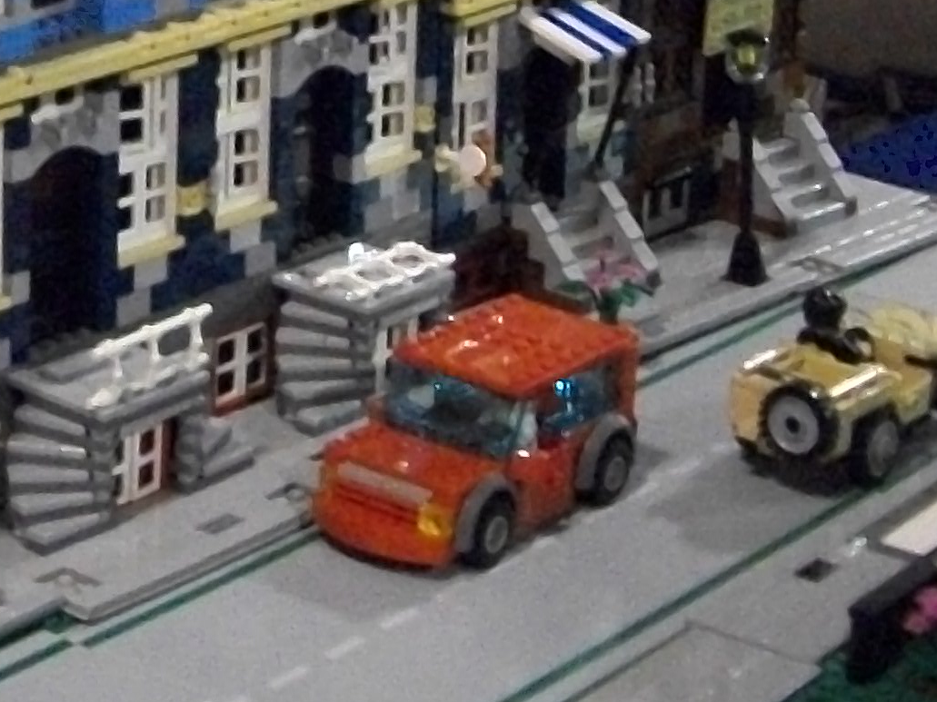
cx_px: -115
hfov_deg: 16.7
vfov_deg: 12.5
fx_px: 3085
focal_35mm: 114
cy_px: -288
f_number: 2.7
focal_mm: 6
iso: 640
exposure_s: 1/40
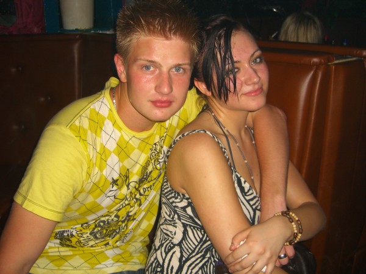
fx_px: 402
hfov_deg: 49.0
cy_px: 137
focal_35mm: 38
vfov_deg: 37.7
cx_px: 183
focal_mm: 7.9
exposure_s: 1/60
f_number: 2.8
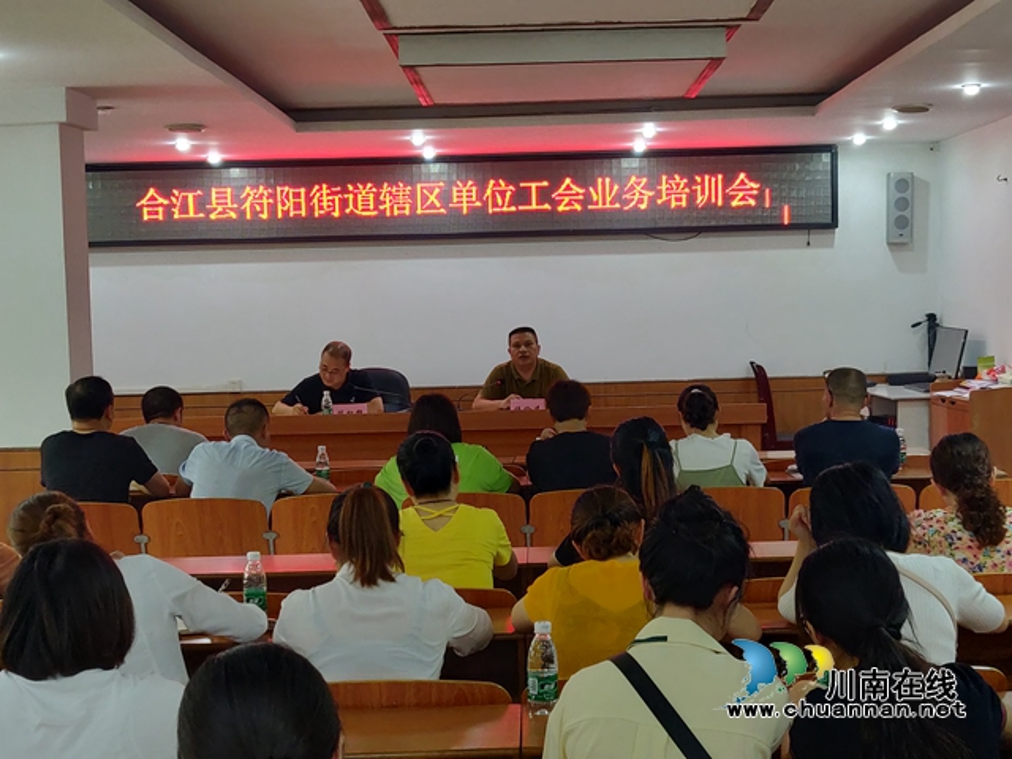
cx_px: 506
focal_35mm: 25
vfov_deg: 54.9
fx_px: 731
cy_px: 380
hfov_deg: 69.4
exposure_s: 1/20
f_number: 1.7
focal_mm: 4.25
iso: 800
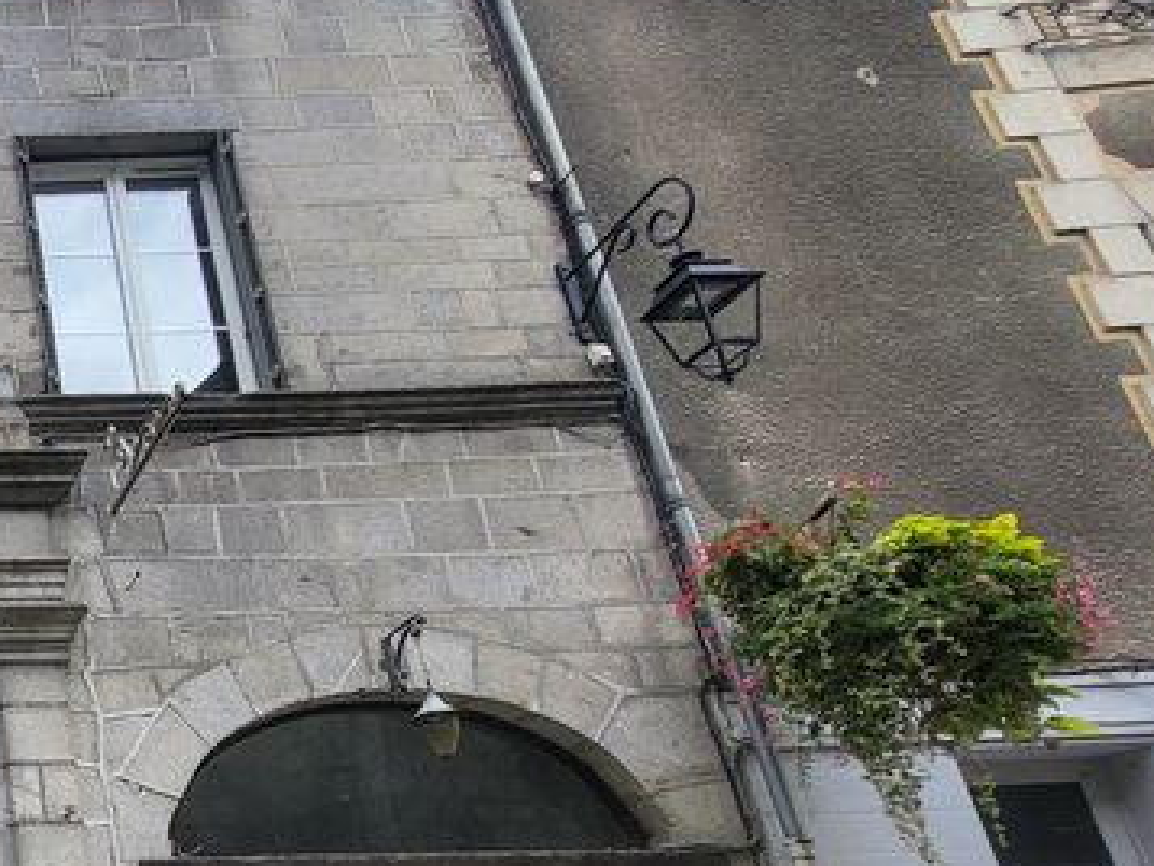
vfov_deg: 40.4
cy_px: 672
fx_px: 1134
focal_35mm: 34
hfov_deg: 37.5
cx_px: -289
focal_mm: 1.74
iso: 32
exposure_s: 1/234
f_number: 2.2
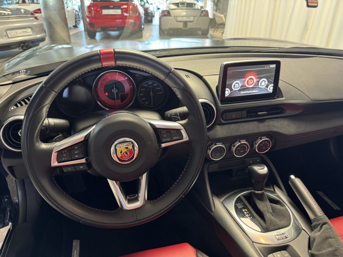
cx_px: 172
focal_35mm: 24
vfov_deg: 56.8
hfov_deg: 71.6
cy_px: 128
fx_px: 238
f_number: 1.78
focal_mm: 6.76
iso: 640
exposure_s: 1/56
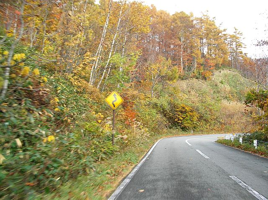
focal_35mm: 38
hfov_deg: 49.0
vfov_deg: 37.7
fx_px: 294
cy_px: 100
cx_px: 134
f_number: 3.5
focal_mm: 5.8
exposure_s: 1/118
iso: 50
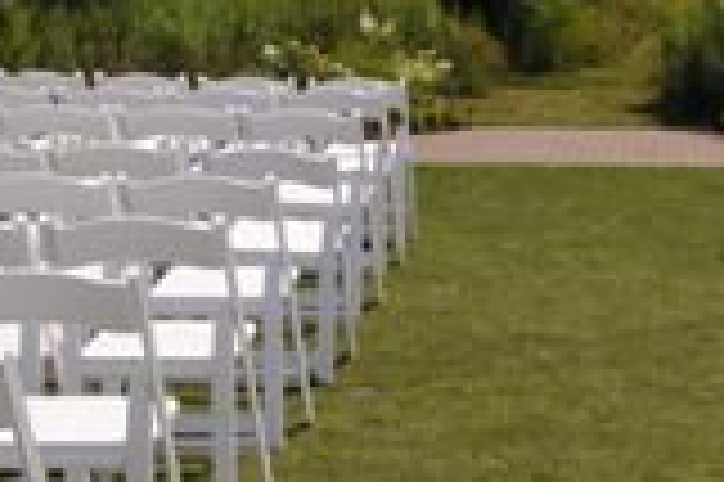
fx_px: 2150
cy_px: 480
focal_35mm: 107
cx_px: 760
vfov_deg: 12.6
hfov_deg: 18.5
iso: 400
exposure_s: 1/640
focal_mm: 18
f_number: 13
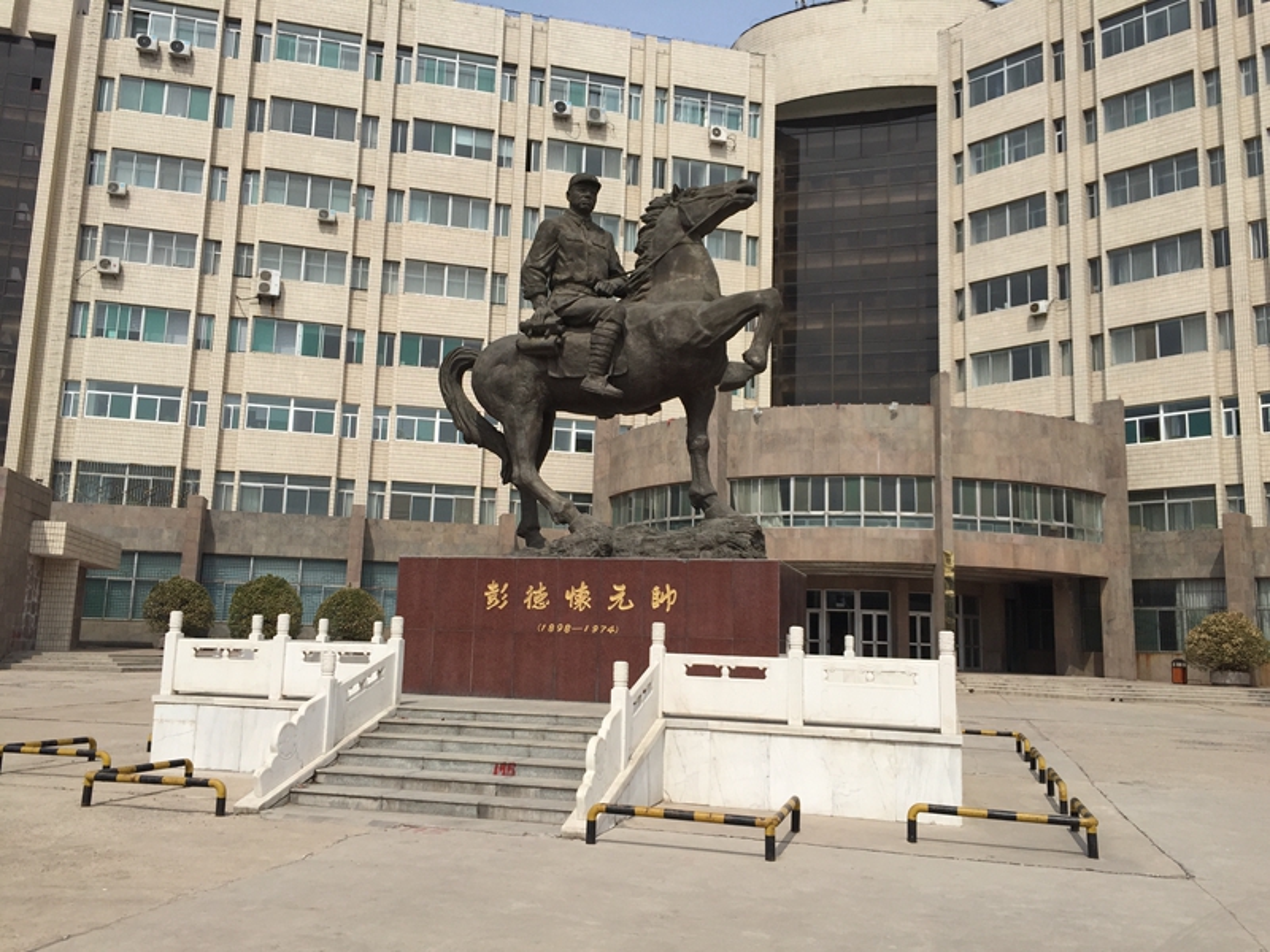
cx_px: 635
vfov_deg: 48.2
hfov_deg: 61.7
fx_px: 1064
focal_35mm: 29
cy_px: 476
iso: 32
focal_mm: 4.15
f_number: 2.2
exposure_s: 1/2825
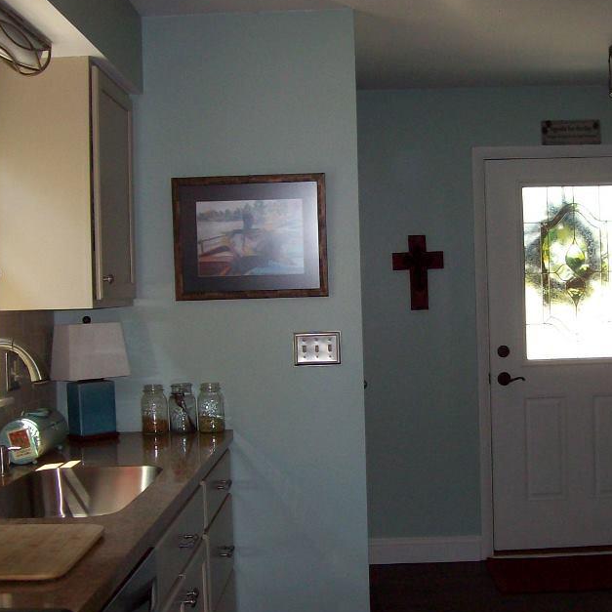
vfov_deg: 32.8
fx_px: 1040
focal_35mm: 52
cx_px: 366
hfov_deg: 32.7
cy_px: 329
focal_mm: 6
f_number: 2.7
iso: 80
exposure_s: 1/64
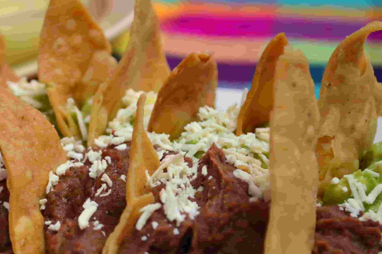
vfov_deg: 10.2
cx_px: 113
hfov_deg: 15.1
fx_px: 1432
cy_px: 171
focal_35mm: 135
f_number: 5.6
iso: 110
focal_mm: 52
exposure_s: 1/125
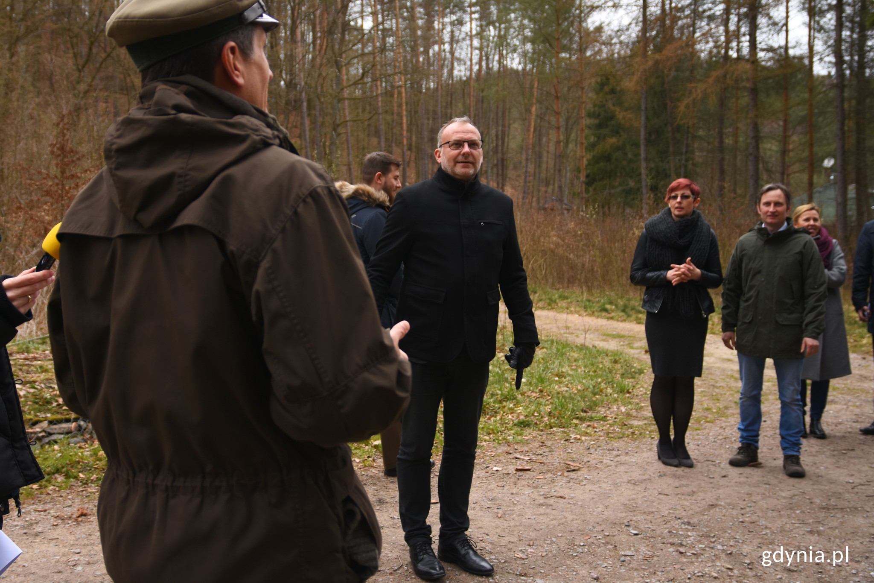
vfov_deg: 40.0
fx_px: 801
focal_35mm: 33
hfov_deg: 57.2
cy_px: 292
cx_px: 437
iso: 100
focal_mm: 22
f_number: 3
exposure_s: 1/320
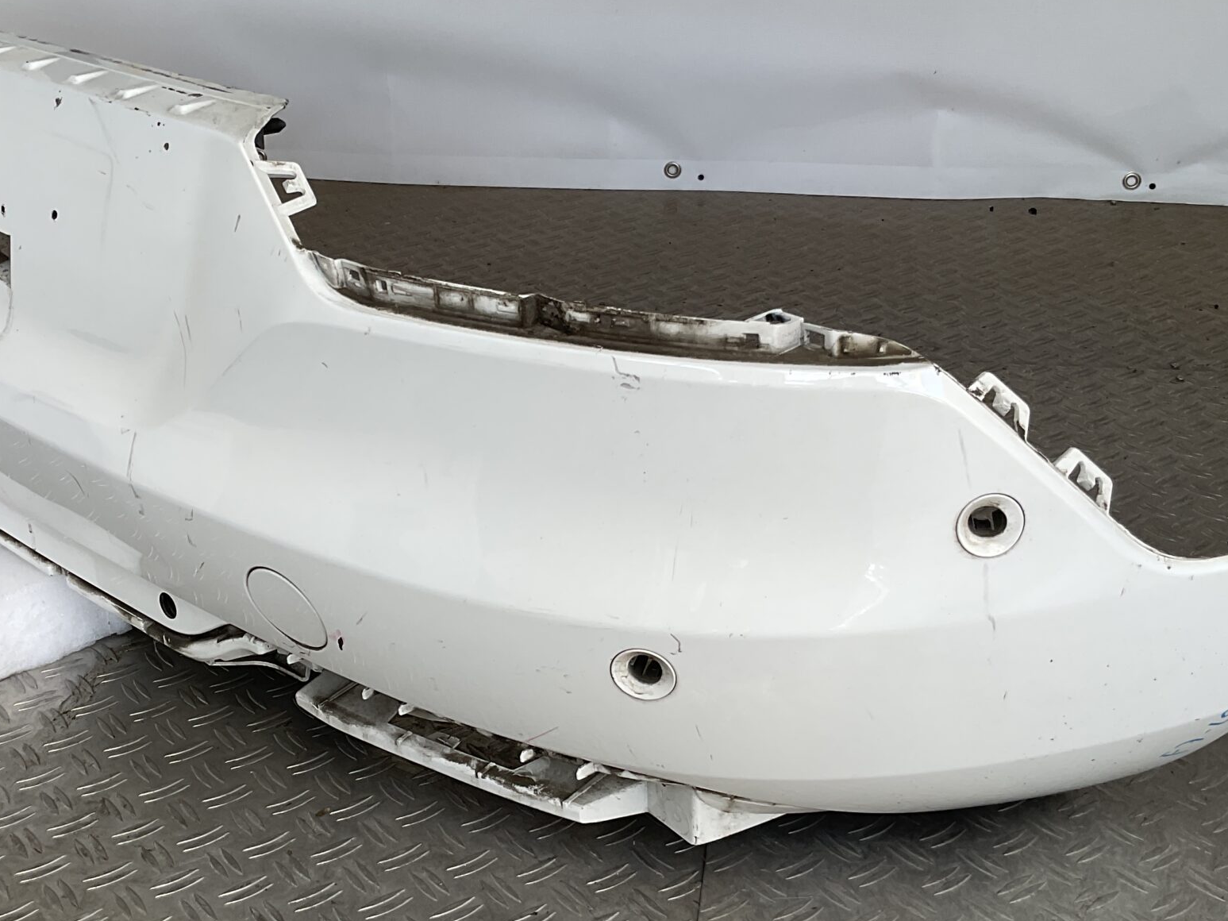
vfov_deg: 30.3
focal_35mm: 48
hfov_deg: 39.6
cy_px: 448
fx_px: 1703
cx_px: 515
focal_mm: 3
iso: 16
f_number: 1.8
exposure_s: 1/136
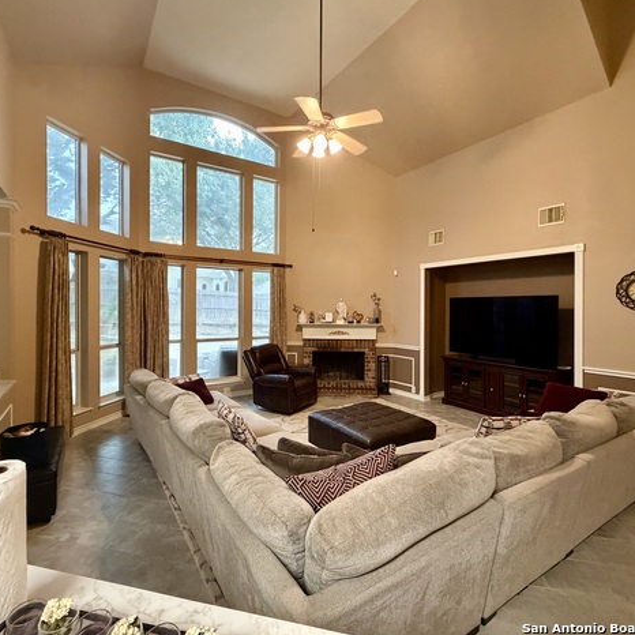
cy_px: 309
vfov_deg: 84.0
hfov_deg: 83.9
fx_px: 353
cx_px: 308
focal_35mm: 17
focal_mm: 2.22
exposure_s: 1/60
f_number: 2.2
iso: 640
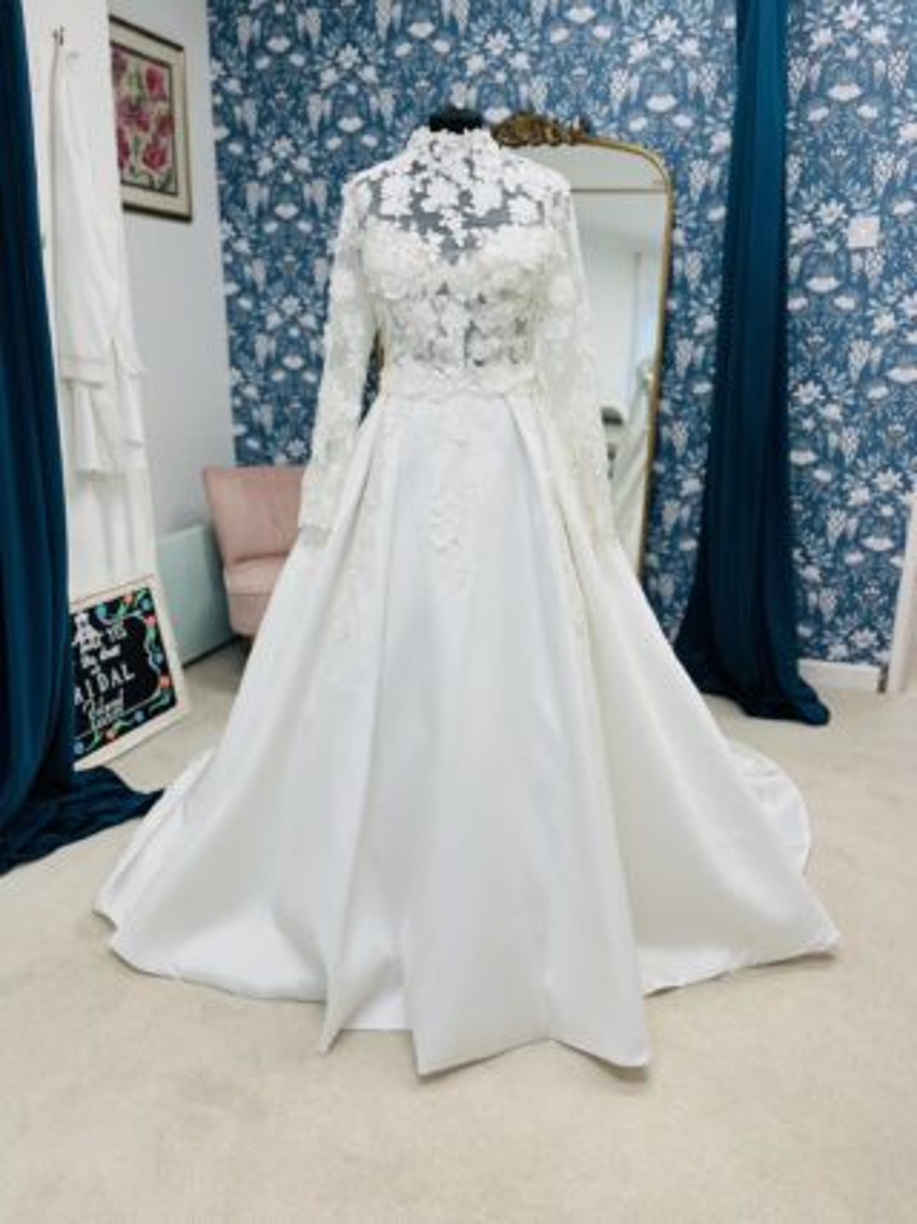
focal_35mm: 26
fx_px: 919
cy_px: 612
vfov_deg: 67.3
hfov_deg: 53.0
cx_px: 458
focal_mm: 5.1
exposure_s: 1/100
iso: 50
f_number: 1.6
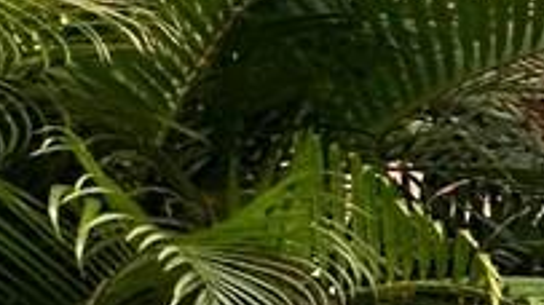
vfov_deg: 9.8
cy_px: 431
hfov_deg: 9.5
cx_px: 1916
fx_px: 1730
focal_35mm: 120
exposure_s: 1/1511
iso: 50
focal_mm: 2.22
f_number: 2.2
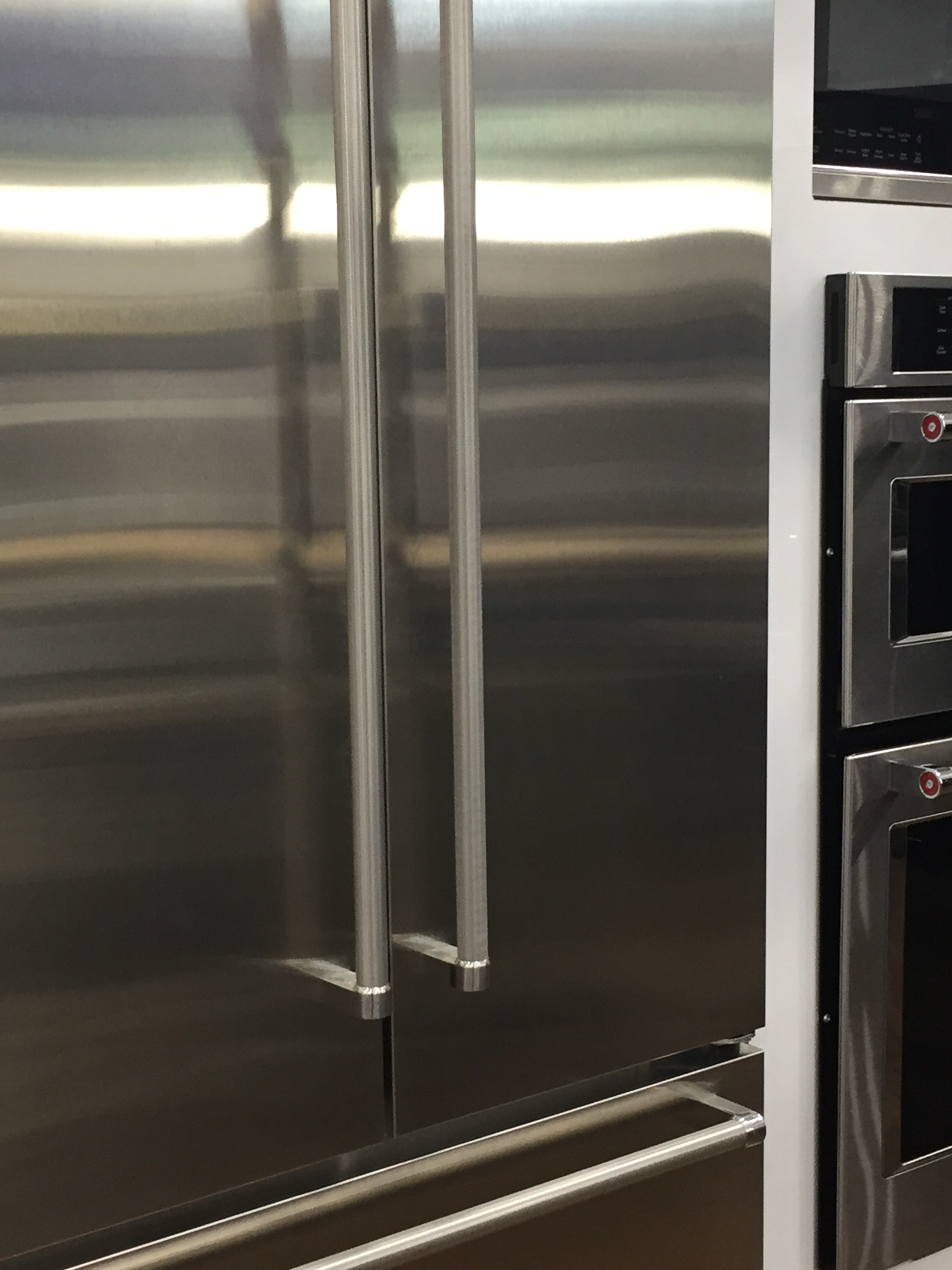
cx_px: 506
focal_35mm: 52
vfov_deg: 36.8
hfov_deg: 28.0
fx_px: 1907
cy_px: 677
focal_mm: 4.15
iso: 100
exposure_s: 1/30
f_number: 2.2
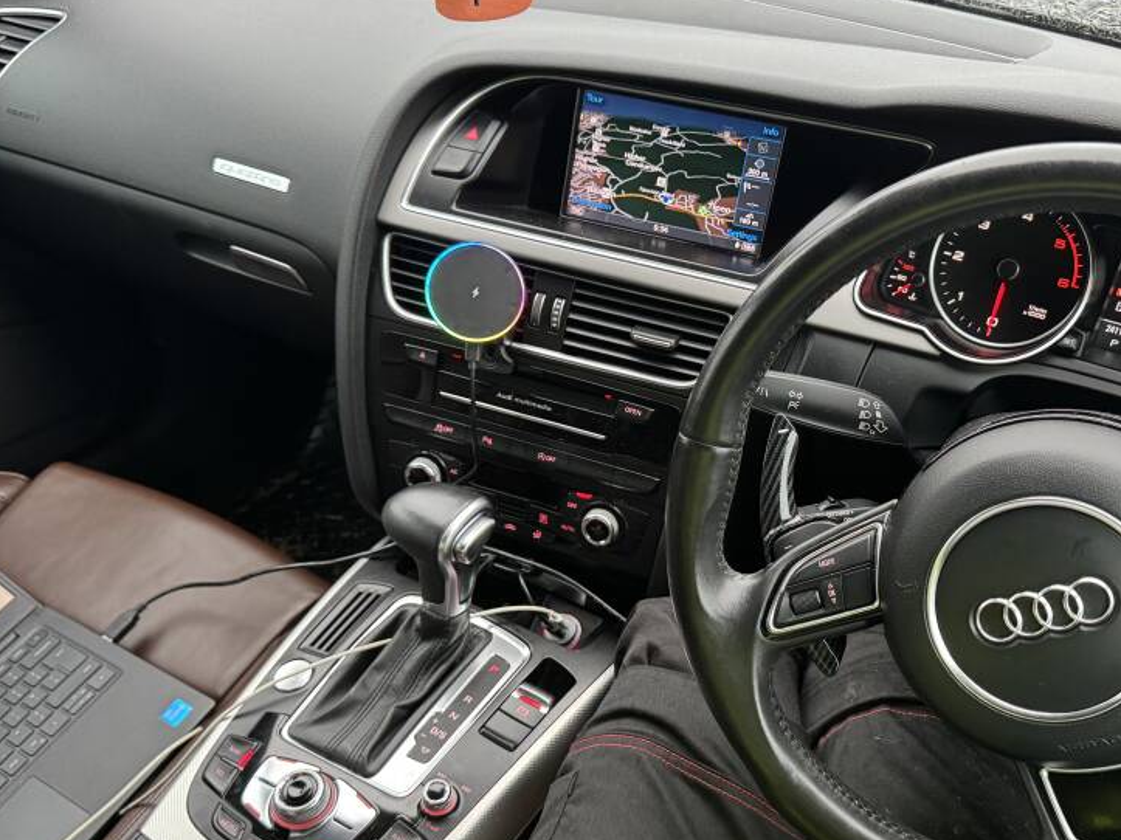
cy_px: 487
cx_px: 654
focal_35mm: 34
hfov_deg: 53.7
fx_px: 1101
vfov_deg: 41.7
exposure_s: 1/60
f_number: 1.78
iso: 400
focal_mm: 6.76
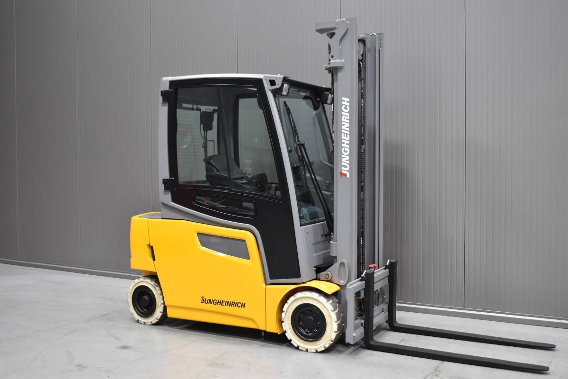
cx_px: 284
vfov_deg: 34.2
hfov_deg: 49.6
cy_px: 190
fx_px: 615
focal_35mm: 39
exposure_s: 1/60
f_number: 4
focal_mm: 26
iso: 1600
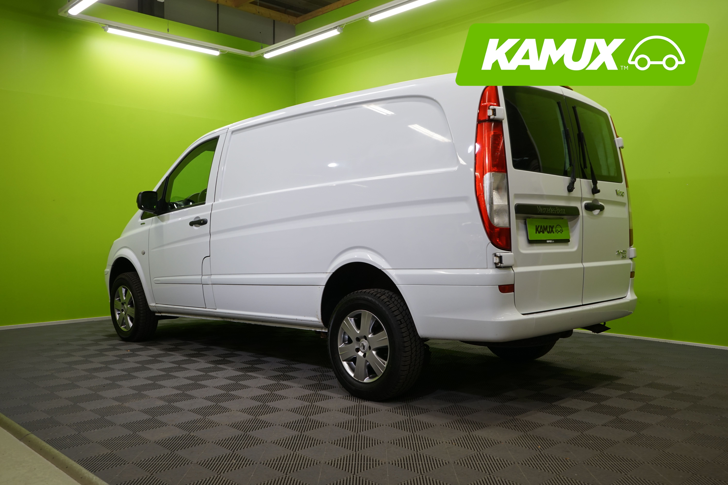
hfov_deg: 60.3
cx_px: 364
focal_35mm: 31
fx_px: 627
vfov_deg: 42.3
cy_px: 242
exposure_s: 1/40
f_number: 6.3
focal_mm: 31
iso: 500
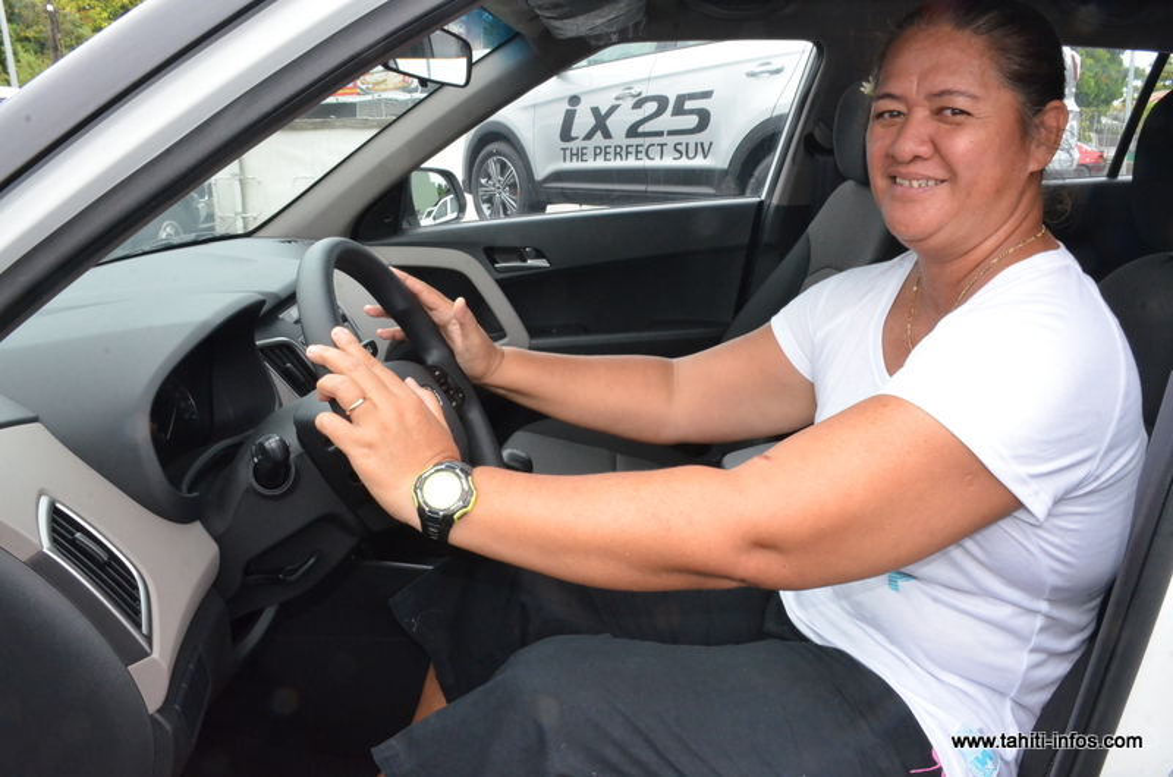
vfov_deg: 47.7
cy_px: 388
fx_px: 878
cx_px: 586
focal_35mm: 27
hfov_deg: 67.5
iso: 3200
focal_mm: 18
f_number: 22
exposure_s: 1/250
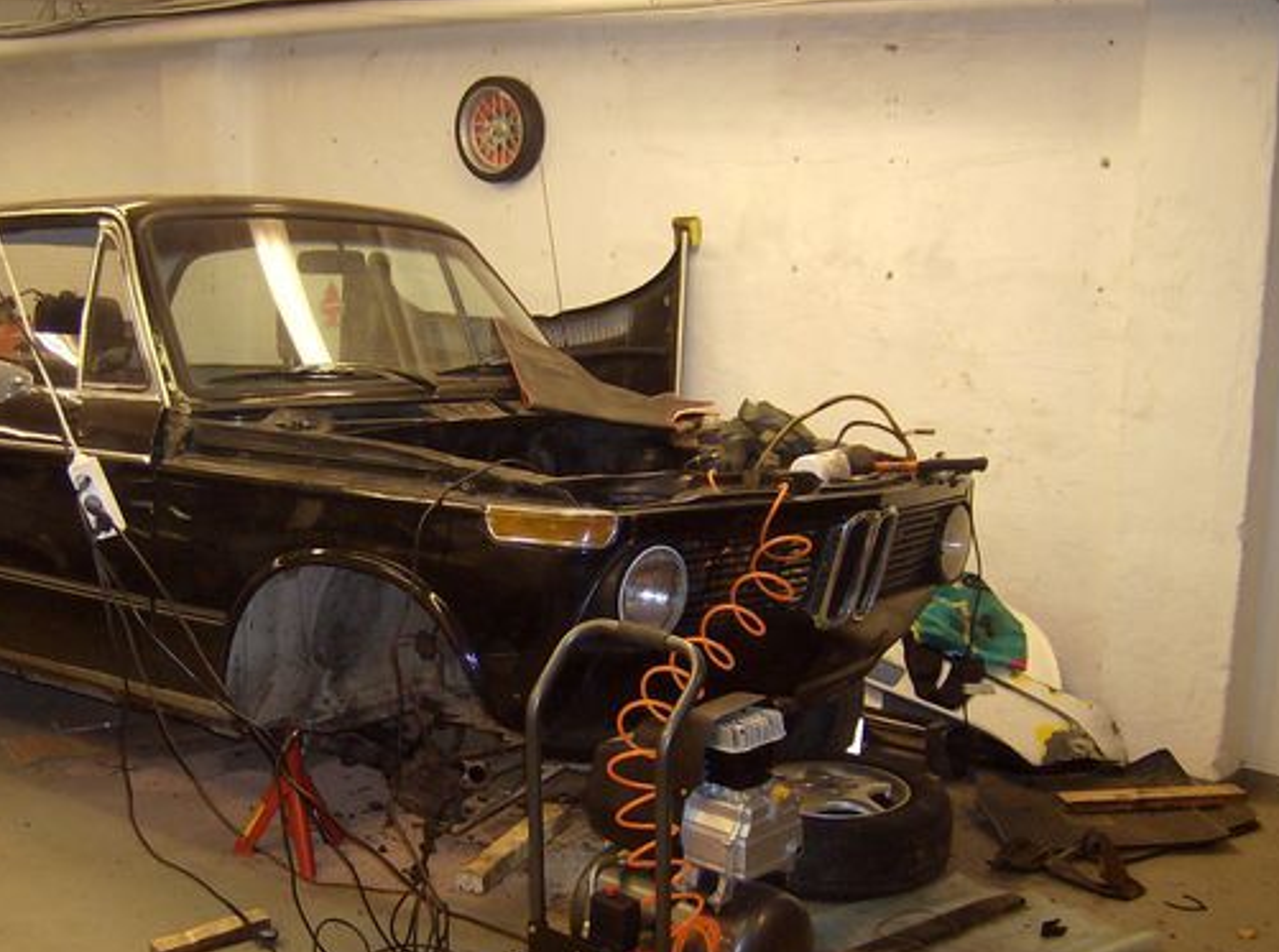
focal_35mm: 46
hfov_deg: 41.3
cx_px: 562
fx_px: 1695
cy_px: 568
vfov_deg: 31.3
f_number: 2.8
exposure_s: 1/60
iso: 200
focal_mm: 6
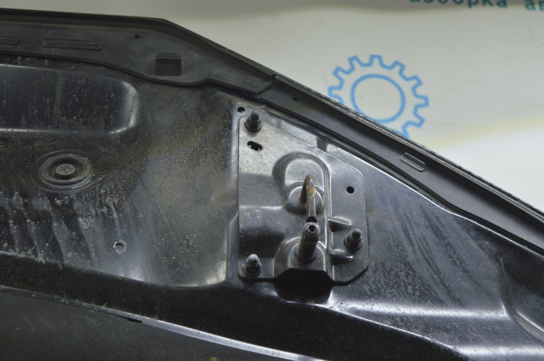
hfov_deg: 28.1
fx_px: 1087
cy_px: 180
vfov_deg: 18.9
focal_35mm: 72
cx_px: 272
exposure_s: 1/40
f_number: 5.6
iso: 400
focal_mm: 48
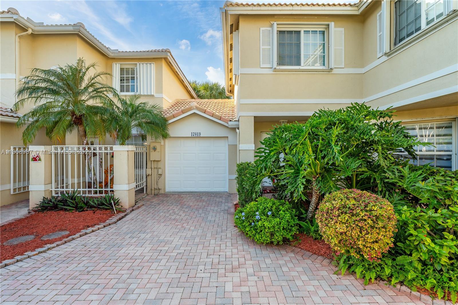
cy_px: 152
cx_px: 229
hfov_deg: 96.7
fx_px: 204
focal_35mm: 16
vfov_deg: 73.7
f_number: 8
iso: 100
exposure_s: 1/100
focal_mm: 16
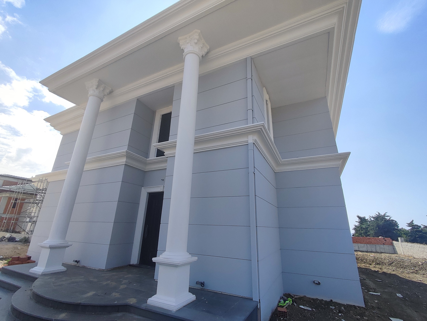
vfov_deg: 78.2
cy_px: 160
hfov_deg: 94.5
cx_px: 214
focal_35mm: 16
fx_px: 197
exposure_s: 1/1380
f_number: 2.2
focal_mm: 1.65
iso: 50
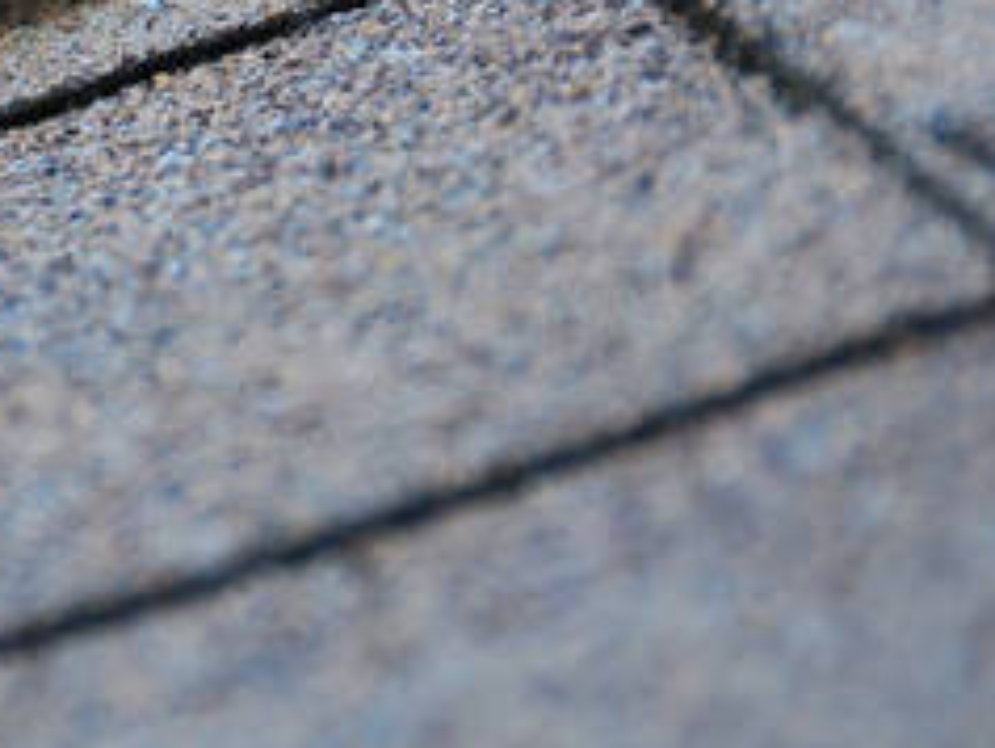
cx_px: -139
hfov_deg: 2.3
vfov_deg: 1.7
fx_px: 24502
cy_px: 29
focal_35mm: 852
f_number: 5.6
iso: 900
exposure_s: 1/400
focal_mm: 200
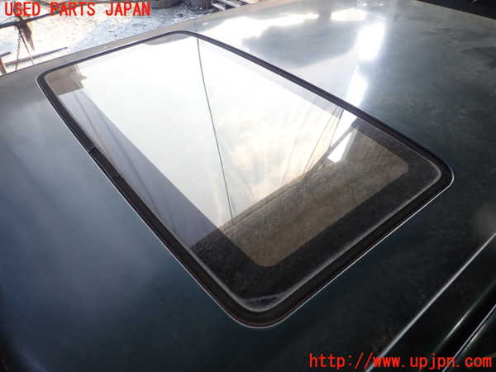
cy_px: 186
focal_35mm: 25
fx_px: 358
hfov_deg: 69.4
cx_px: 248
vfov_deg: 54.9
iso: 100
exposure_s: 1/100
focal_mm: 4.5
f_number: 2
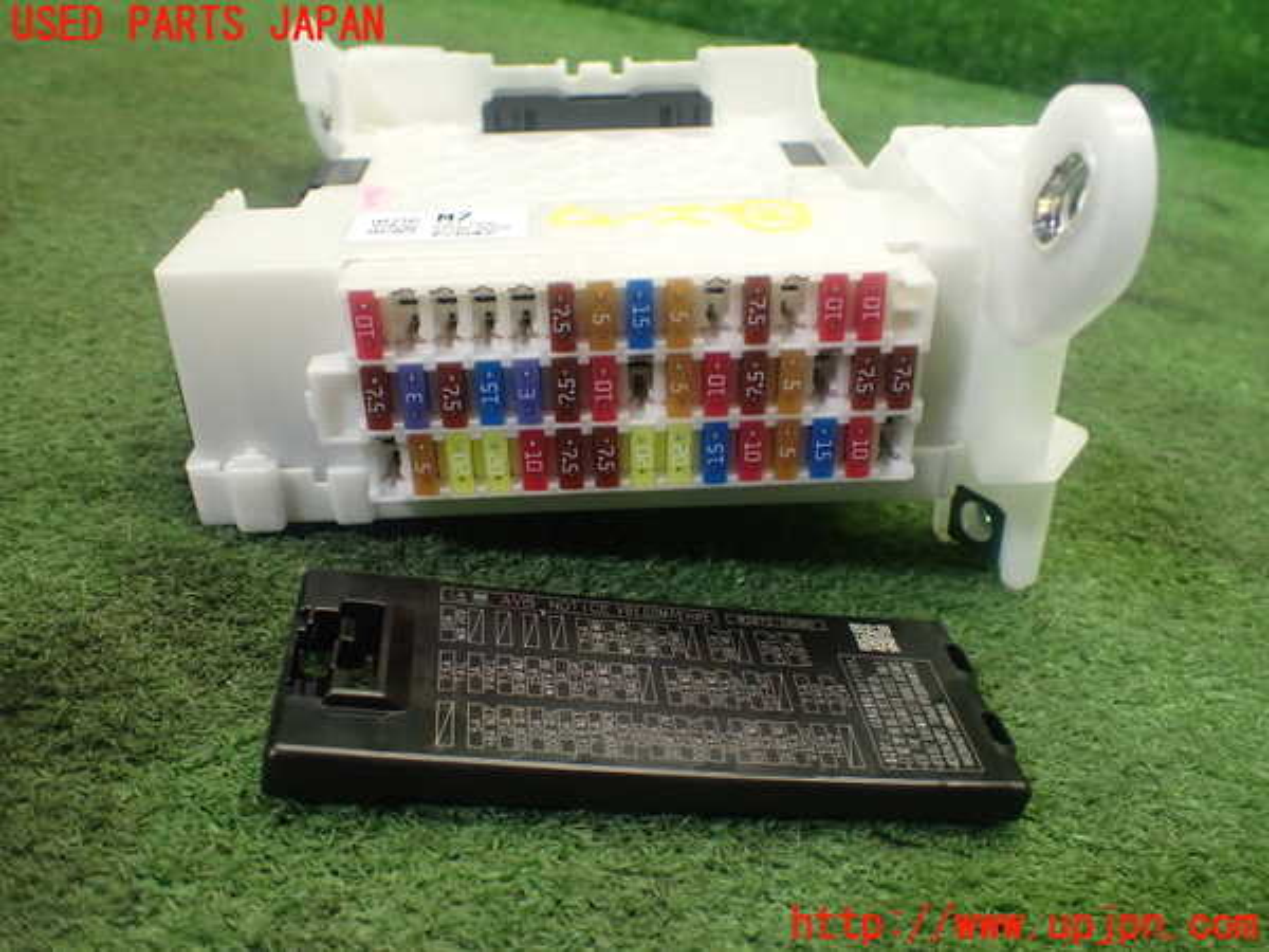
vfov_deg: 46.8
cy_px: 476
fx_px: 1100
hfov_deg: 60.0
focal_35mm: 30
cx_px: 634
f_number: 2.3
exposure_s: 1/125
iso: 500
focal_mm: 5.4
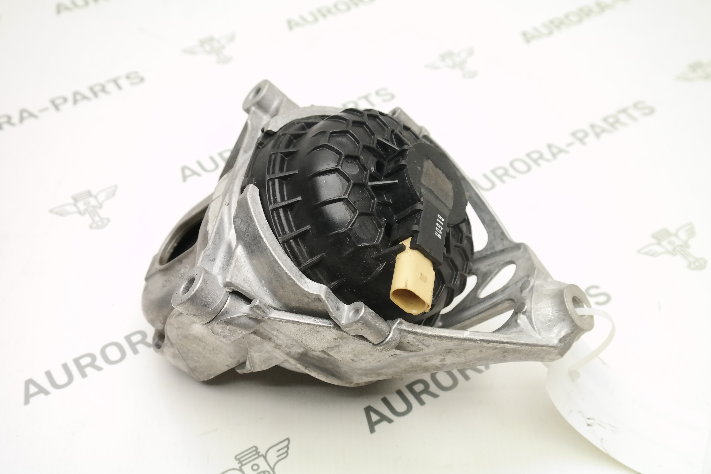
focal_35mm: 50
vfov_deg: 27.0
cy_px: 237
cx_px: 356
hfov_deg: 39.6
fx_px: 987
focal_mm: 33
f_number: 6.3
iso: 1600
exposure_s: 1/250
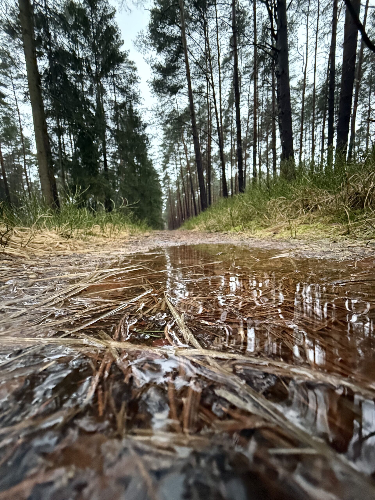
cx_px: 188
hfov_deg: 85.7
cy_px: 250
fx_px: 202
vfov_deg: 102.1
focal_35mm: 14
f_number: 2.2
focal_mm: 2.22
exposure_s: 1/54
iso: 1250
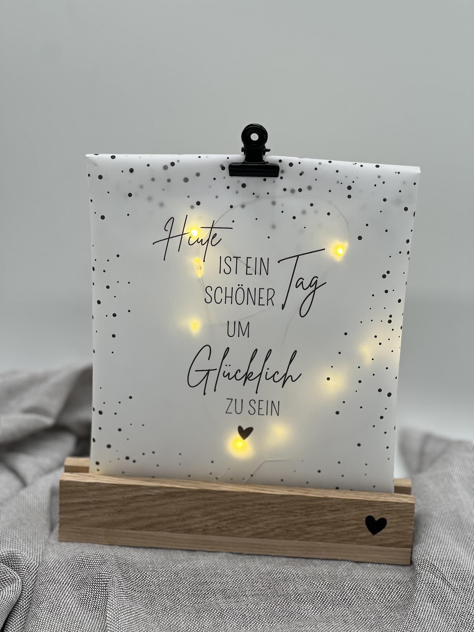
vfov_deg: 25.3
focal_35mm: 77
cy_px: 316
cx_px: 237
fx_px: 1406
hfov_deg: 19.1
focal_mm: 9
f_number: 2.8
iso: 20
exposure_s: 1/121
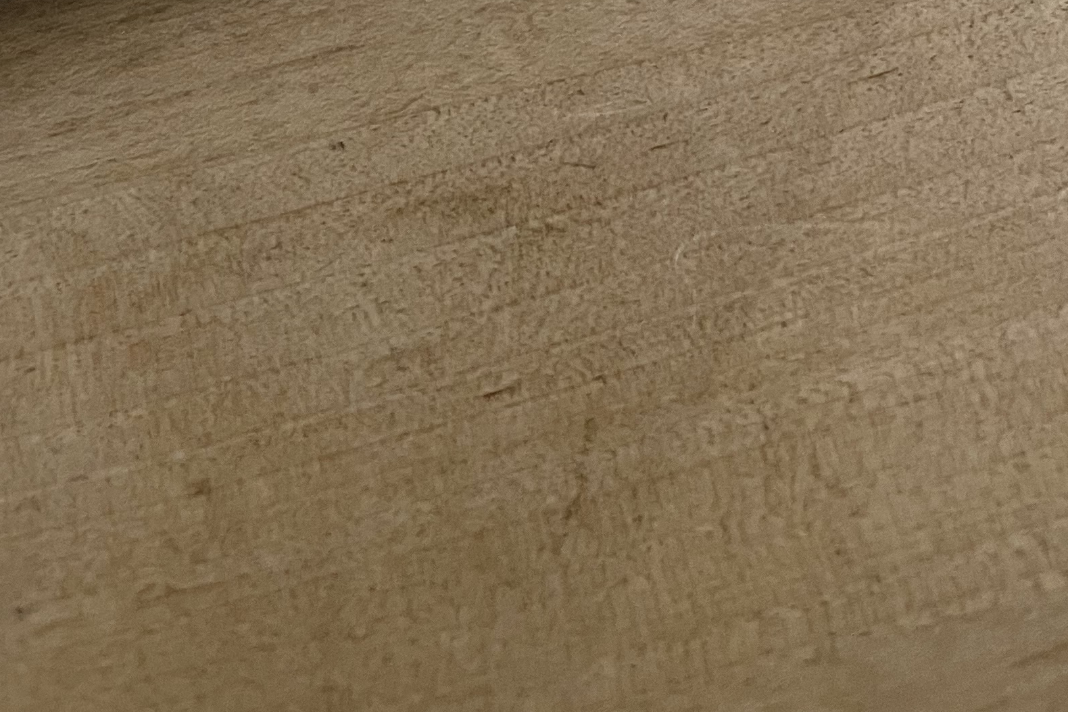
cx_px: 468
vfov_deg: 16.0
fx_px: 2047
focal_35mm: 69
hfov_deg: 29.2
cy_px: -647
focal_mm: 4.2
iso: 250
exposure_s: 1/60
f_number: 1.6
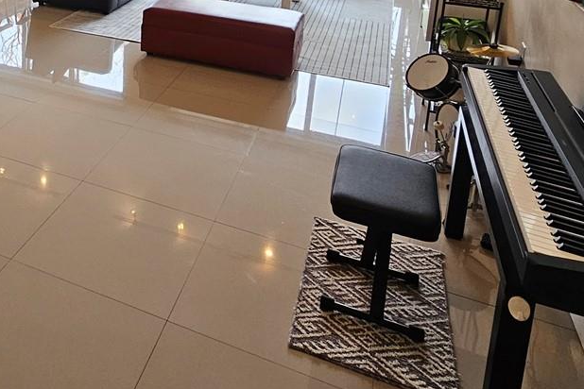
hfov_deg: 48.5
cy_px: -39
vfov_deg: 33.1
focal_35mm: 35
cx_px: 55
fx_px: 568
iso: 125
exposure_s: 1/60
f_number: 2.2
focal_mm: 2.2
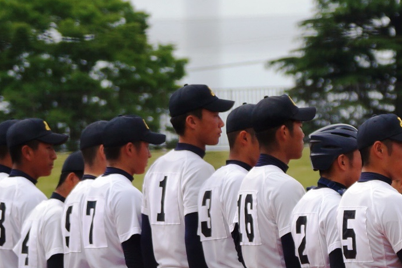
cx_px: 518
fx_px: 5347
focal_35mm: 479
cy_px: 241
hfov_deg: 4.3
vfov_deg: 2.9
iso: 320
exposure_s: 1/2000
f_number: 5
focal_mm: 110
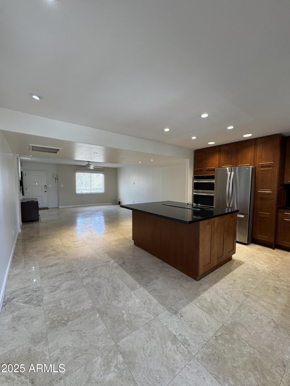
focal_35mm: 14
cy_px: 193
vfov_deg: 102.1
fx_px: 156
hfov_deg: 85.7
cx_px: 145
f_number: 2.2
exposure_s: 1/120
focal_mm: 2.22
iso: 160
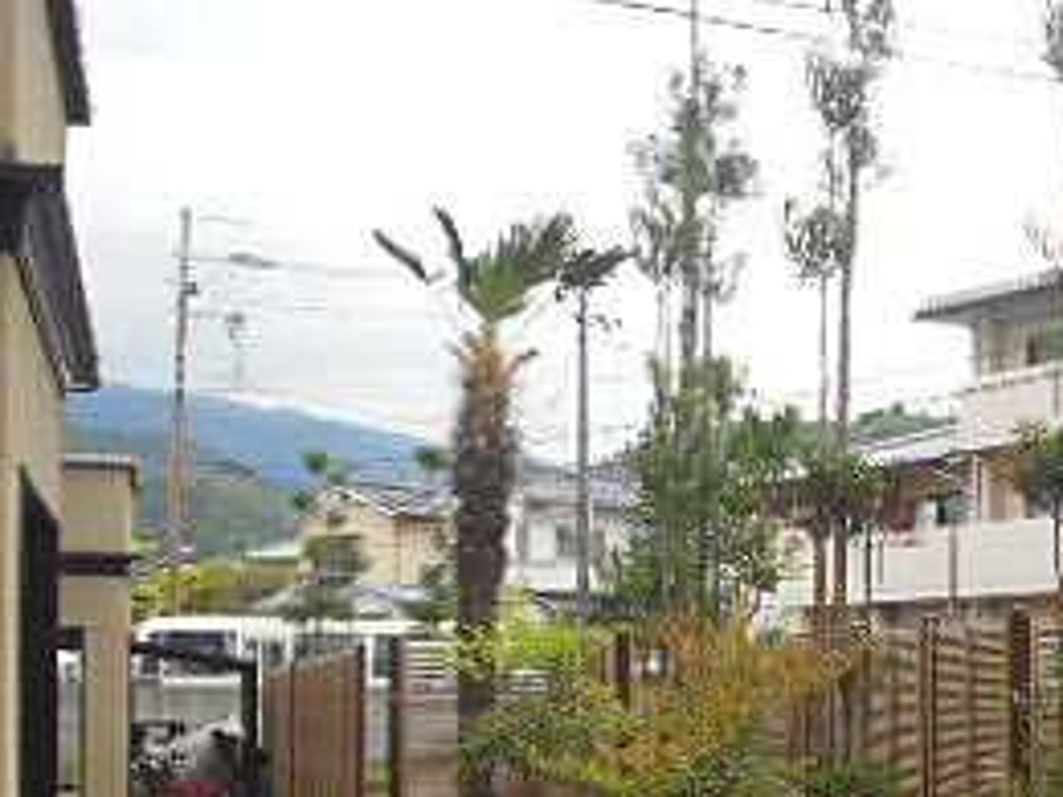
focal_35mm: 64
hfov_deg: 29.3
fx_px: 1965
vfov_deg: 22.6
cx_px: 916
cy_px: 650
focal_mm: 4.6
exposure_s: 1/250
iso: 160
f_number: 3.2
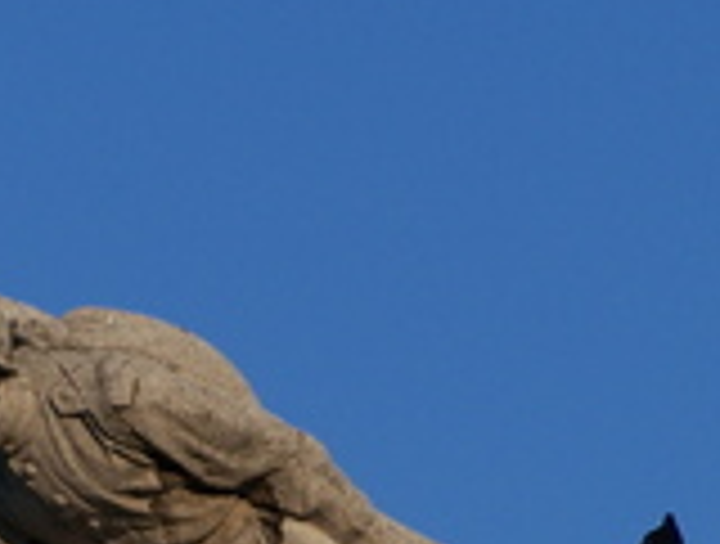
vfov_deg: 3.2
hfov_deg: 4.2
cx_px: 104
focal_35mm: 474
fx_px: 9889
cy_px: 517
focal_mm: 28
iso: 80
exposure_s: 1/640
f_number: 4.5
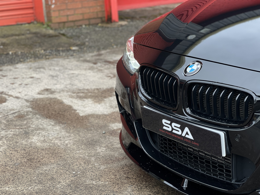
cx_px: 130
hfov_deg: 25.3
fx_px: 578
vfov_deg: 19.1
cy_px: 98
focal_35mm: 77
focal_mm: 9
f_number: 2.8
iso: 50
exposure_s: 1/100
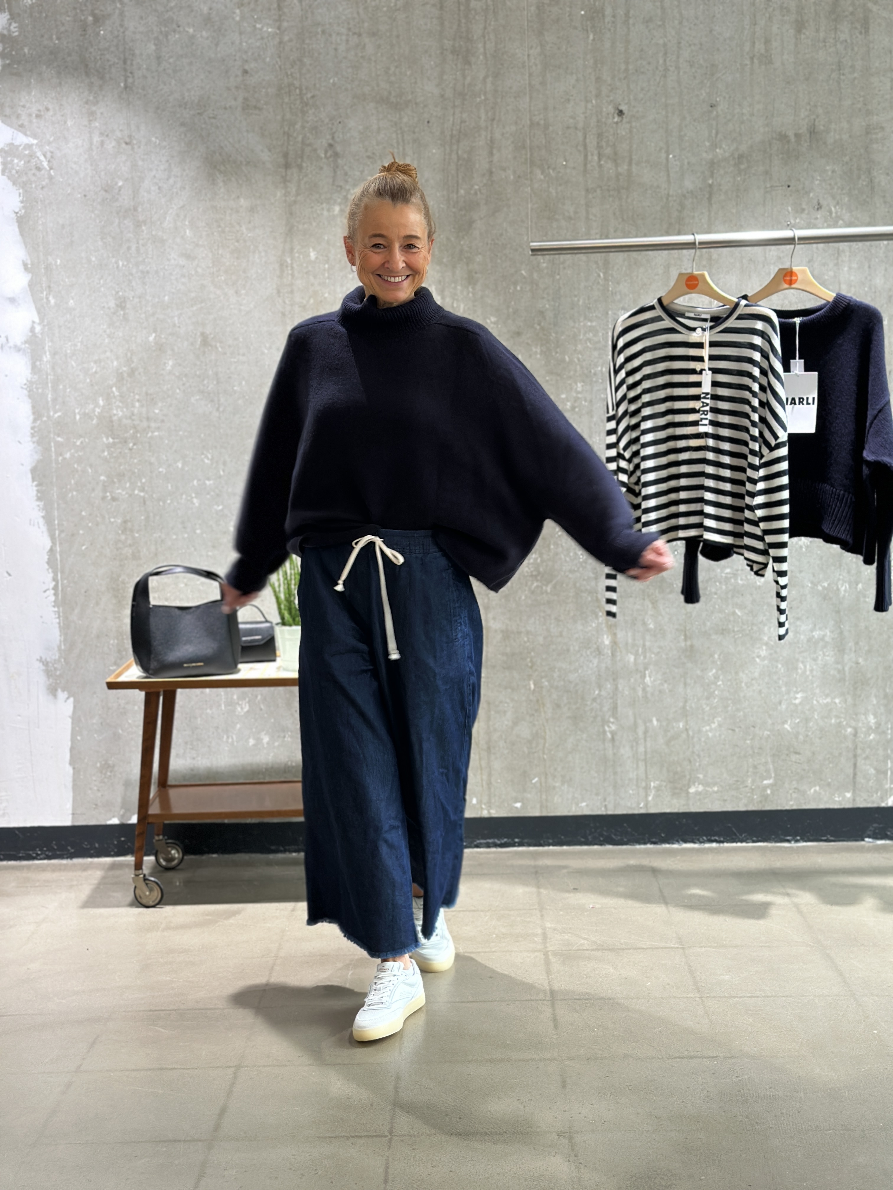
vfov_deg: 39.7
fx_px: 1651
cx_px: 446
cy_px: 595
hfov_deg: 30.3
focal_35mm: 48
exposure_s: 1/100
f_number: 1.78
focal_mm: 6.86
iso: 160
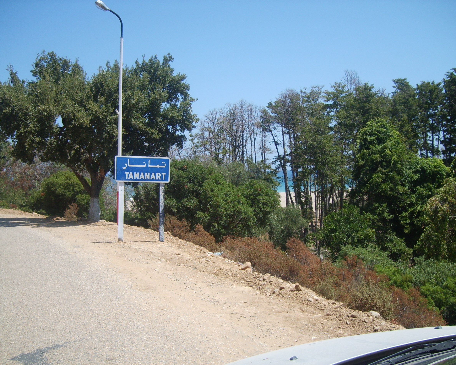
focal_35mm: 37
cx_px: 240
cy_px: 182
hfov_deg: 49.1
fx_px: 499
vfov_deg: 40.1
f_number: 7.1
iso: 50
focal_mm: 5.8
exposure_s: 1/180
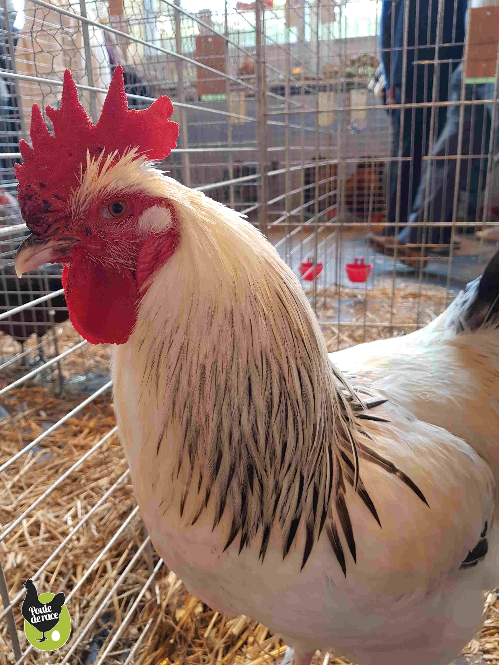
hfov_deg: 53.1
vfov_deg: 67.3
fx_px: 500
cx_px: 250
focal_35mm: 26
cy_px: 332
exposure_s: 1/50
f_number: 1.7
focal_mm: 4.2
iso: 80
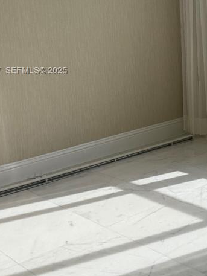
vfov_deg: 30.2
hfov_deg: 22.0
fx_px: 502
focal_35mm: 63
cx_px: 227
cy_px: 71
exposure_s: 1/1271
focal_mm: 6.76
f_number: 1.78
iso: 80
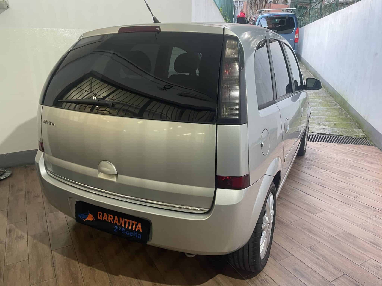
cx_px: 191
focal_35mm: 26
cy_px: 143
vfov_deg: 53.1
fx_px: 287
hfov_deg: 67.3
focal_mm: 4.2
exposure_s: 1/50
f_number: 1.6
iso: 125
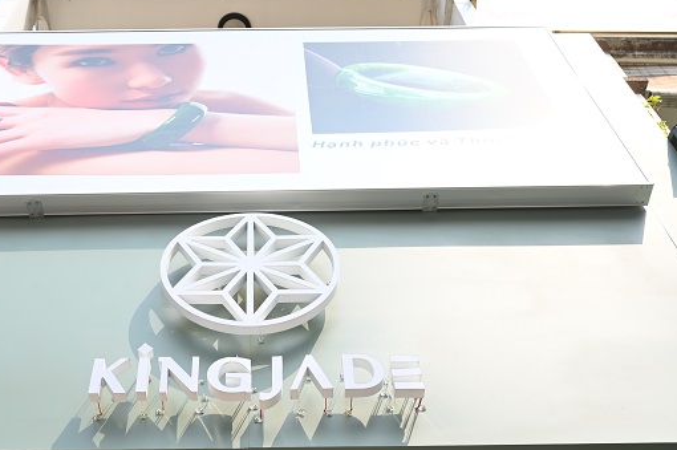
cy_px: 236
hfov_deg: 40.9
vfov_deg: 28.0
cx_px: 258
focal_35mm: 48
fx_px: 902
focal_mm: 35
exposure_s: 1/200
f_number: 7.1
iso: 100
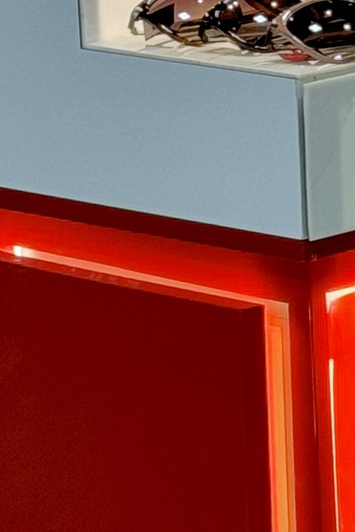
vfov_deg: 7.8
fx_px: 3890
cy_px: -34
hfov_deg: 5.0
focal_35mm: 263
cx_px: 963
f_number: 1.78
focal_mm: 6.86
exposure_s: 1/50
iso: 125
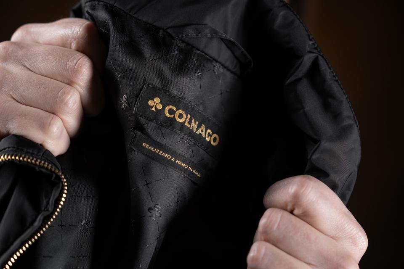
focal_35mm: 70
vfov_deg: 19.5
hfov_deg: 28.8
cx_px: 202
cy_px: 134
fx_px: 785
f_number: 2.8
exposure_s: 1/160
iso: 250
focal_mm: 70
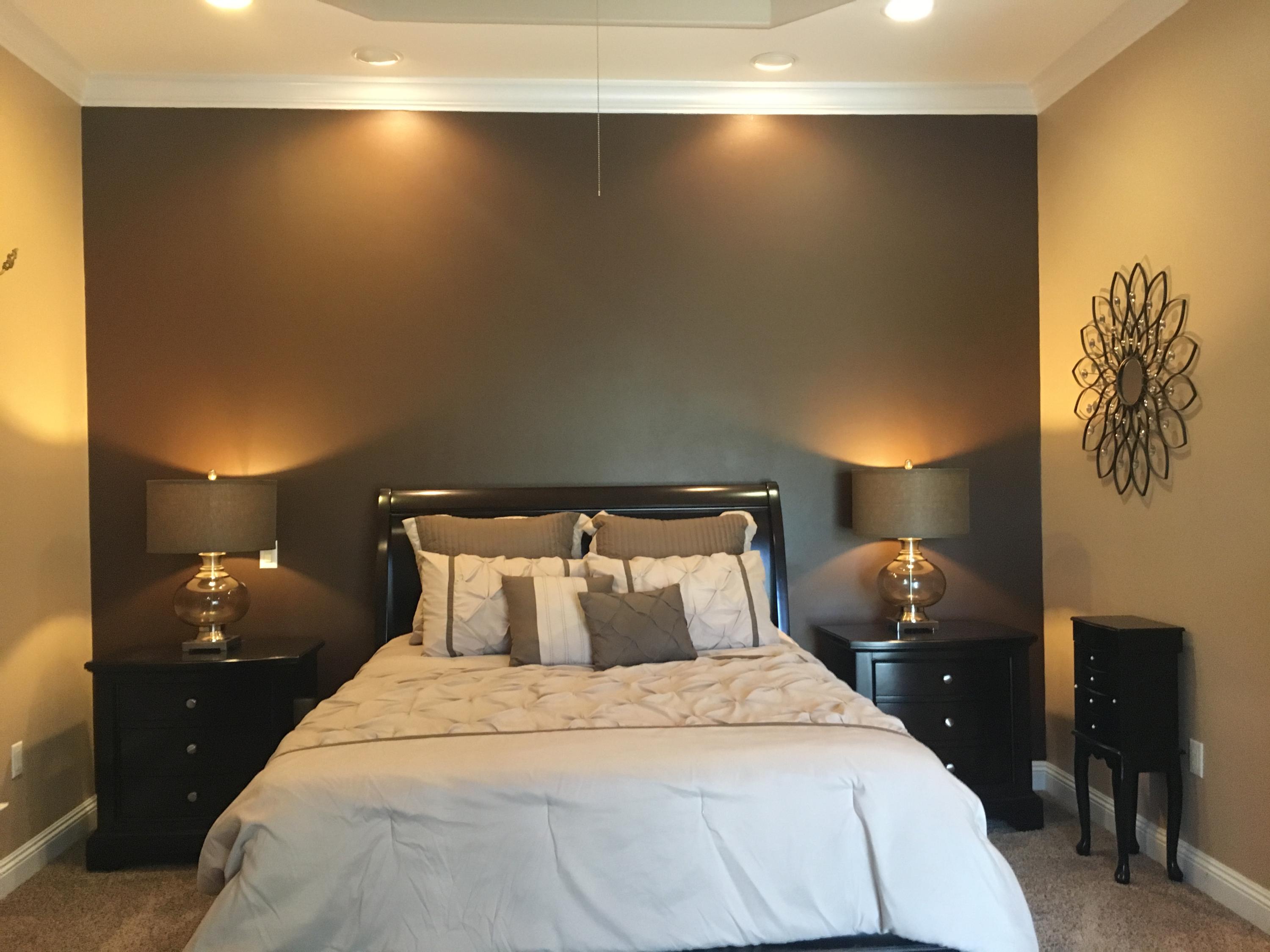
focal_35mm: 29
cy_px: 476
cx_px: 635
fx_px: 1064
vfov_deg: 48.2
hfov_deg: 61.7
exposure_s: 1/30
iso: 200
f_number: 2.2
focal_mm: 4.15
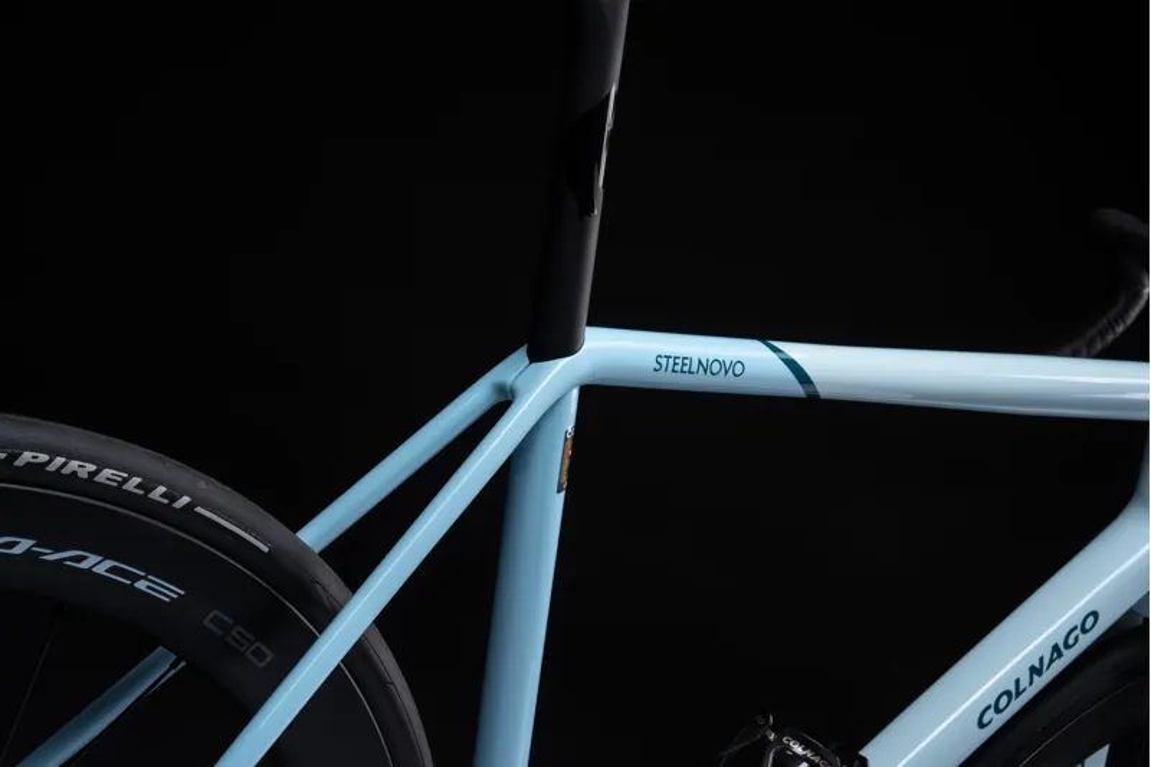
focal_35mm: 70
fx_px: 2237
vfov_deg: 19.4
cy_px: 384
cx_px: 576
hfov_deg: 28.8
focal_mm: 70
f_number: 18
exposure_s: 1/160
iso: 100
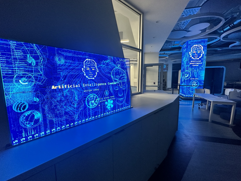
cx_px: 118
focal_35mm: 15
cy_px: 90
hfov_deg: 98.2
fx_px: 104
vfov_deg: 81.8
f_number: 2.2
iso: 200
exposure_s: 1/60
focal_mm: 2.22
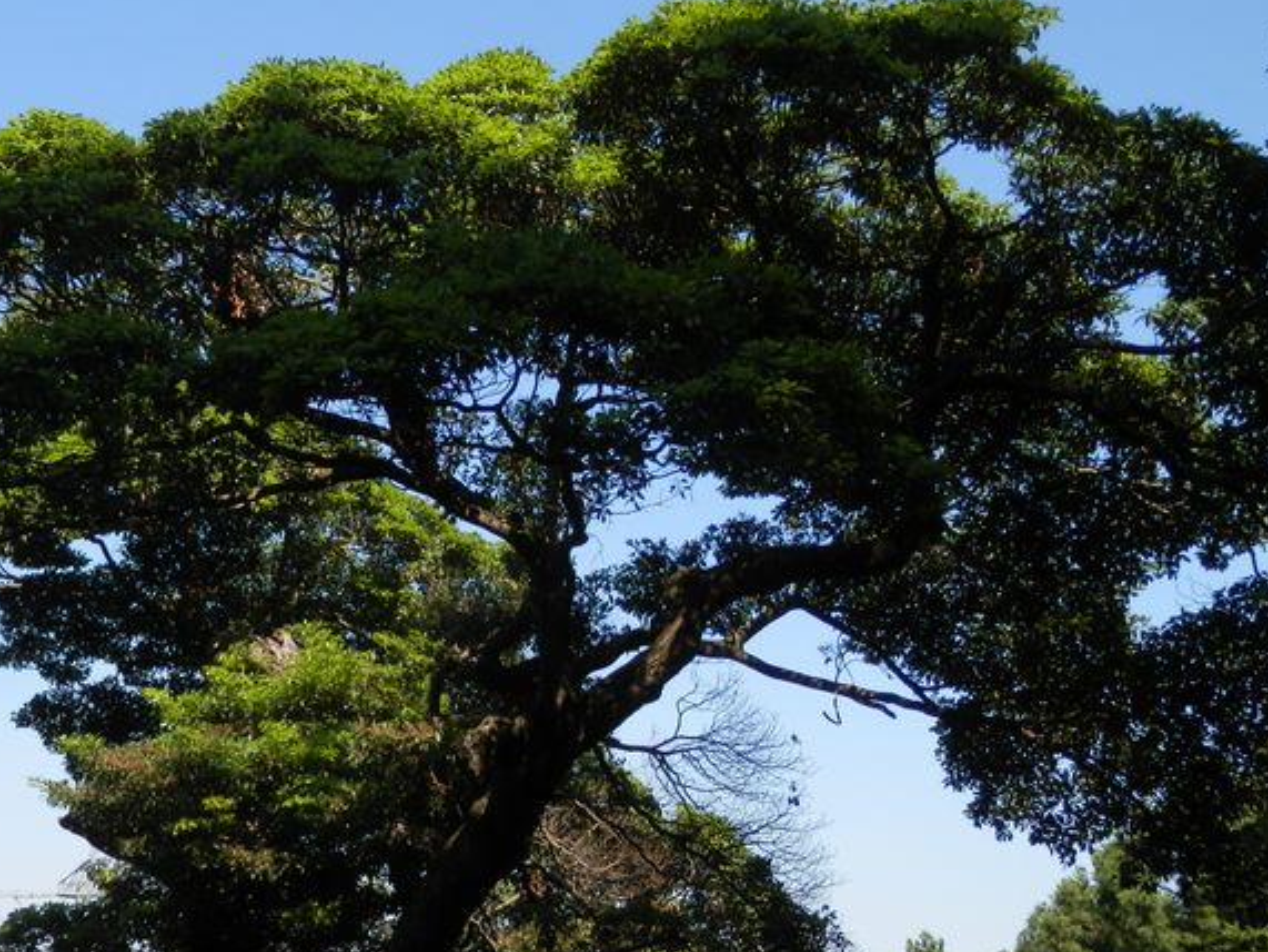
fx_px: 1539
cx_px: 462
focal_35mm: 42
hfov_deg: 44.3
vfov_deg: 34.3
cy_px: 577
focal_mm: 5.5
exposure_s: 1/500
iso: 80
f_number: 3.3
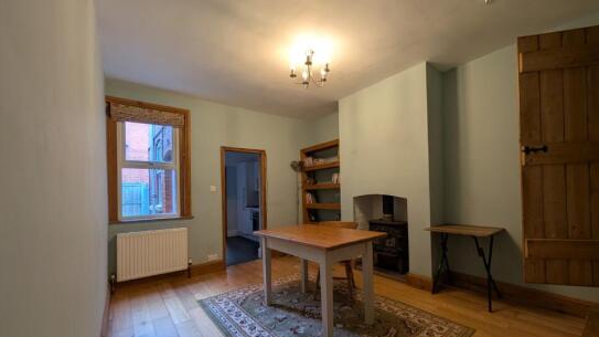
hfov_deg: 106.7
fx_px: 222
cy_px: 188
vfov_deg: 74.0
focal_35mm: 14
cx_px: 318
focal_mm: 2.02
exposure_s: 1/38.5
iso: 56
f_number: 1.7
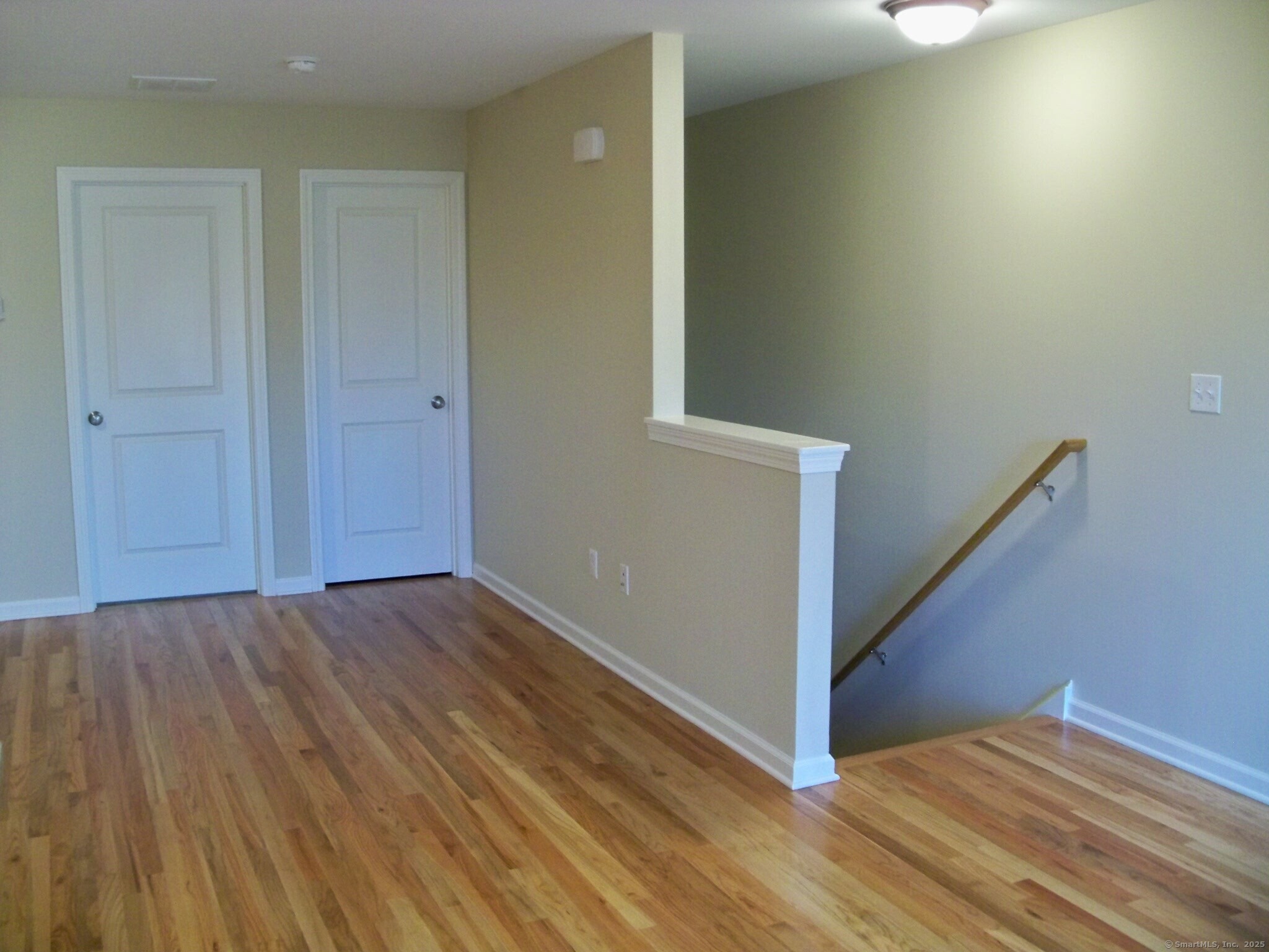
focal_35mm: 35
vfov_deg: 40.7
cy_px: 476
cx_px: 634
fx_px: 1283
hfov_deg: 52.6
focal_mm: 6.2
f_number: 3.5
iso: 400
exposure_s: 1/30
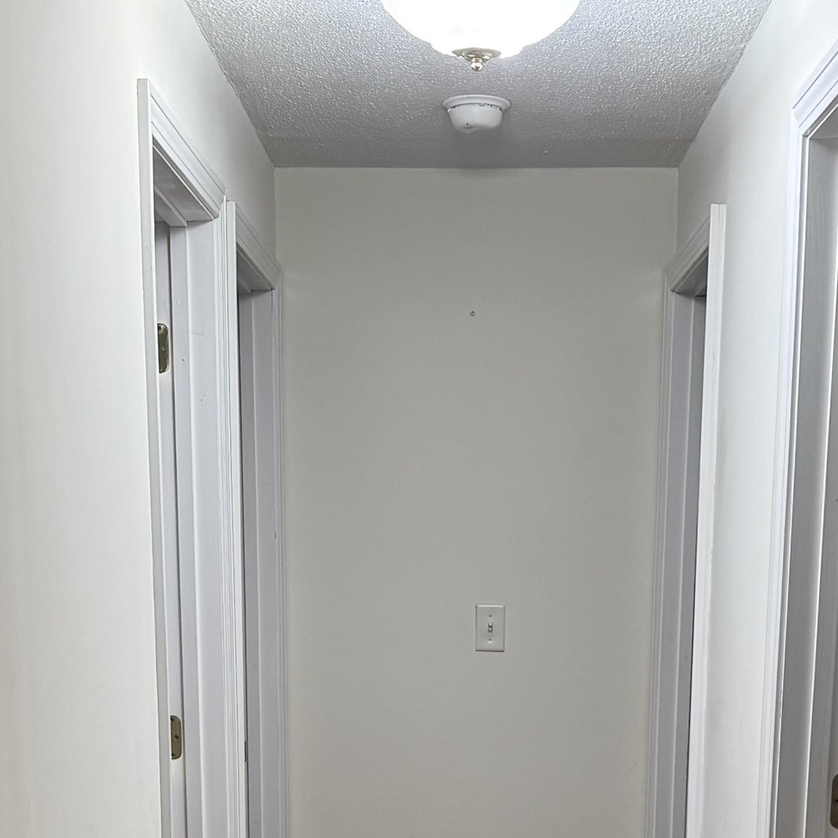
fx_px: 1835
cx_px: 461
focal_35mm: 67
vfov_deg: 24.1
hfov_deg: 25.7
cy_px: 915
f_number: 1.78
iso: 125
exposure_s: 1/60
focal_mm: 6.76
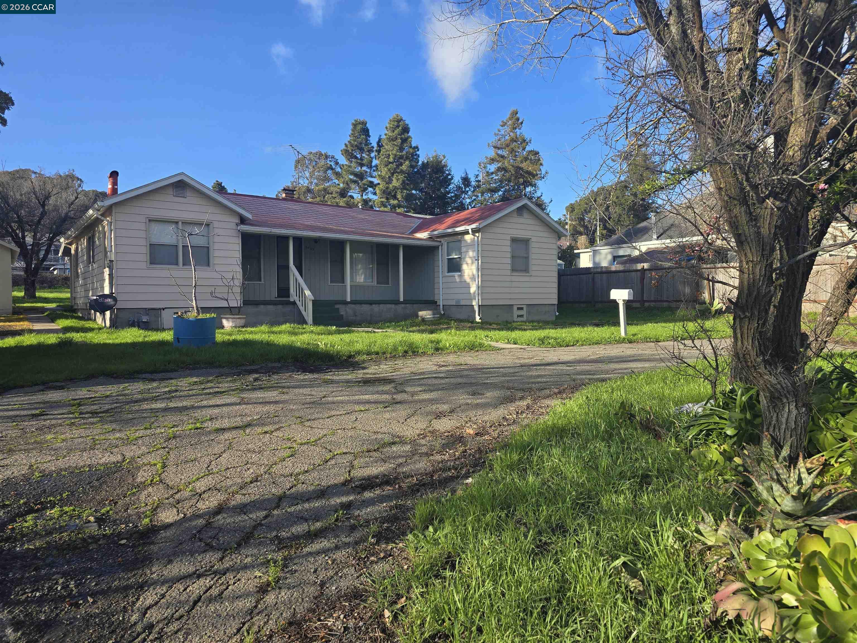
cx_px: 428
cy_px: 322
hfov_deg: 73.9
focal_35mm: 23
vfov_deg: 58.9
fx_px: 569
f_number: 1.7
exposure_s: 1/340
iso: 12
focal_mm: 6.3
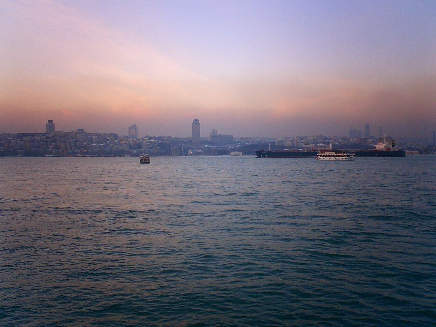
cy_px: 164
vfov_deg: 38.7
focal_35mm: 37
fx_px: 466
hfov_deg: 50.1
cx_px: 218
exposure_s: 1/100
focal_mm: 5.6
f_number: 3.5
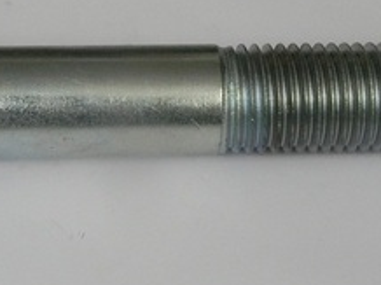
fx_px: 1187
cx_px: 161
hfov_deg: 18.2
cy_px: 108
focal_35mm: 108
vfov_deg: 13.7
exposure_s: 1/31.8
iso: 400
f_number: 3.9
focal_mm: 8.6
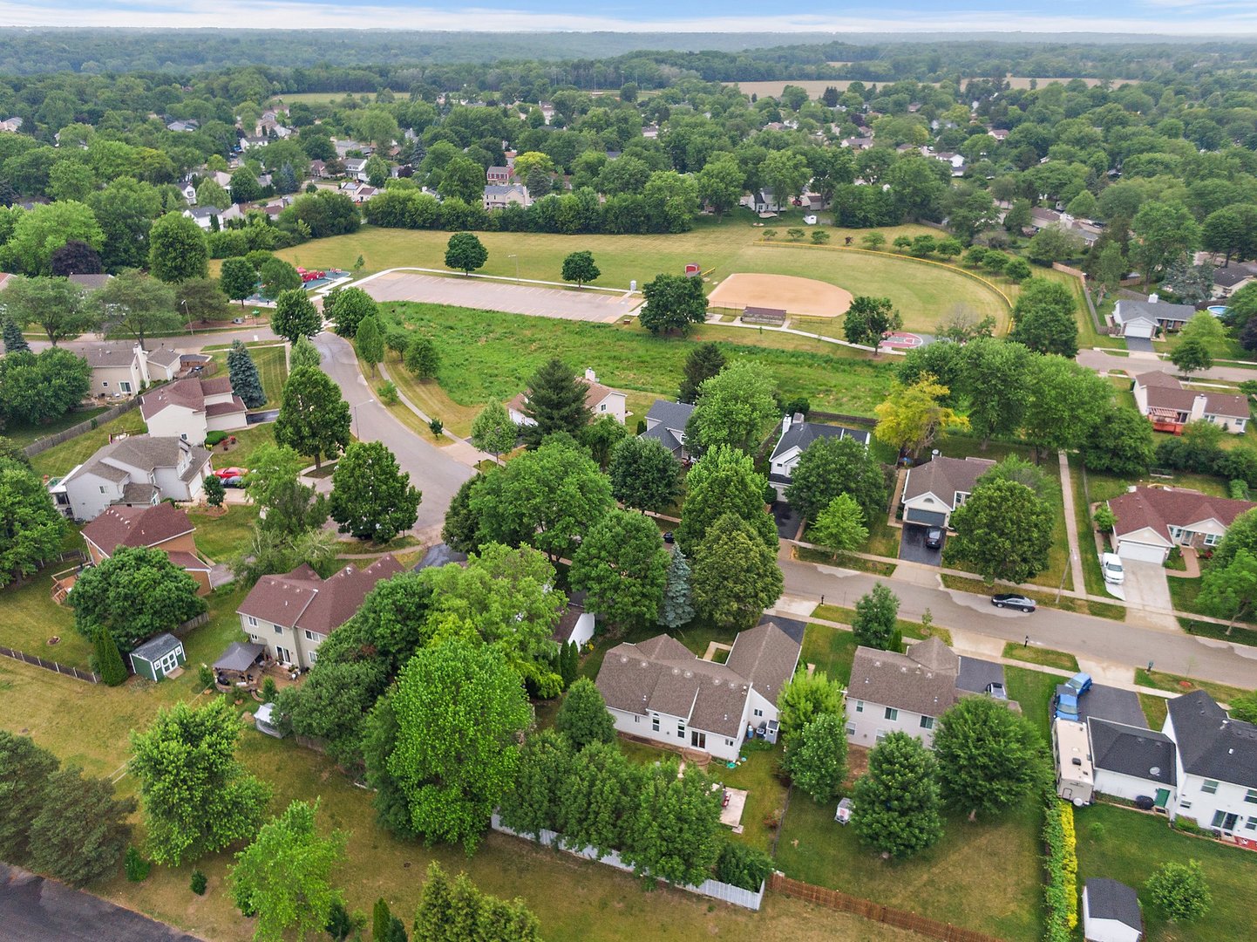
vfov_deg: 56.8
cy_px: 471
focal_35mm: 24
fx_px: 871
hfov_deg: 71.6
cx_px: 628
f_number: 2.8
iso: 100
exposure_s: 1/200
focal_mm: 4.39
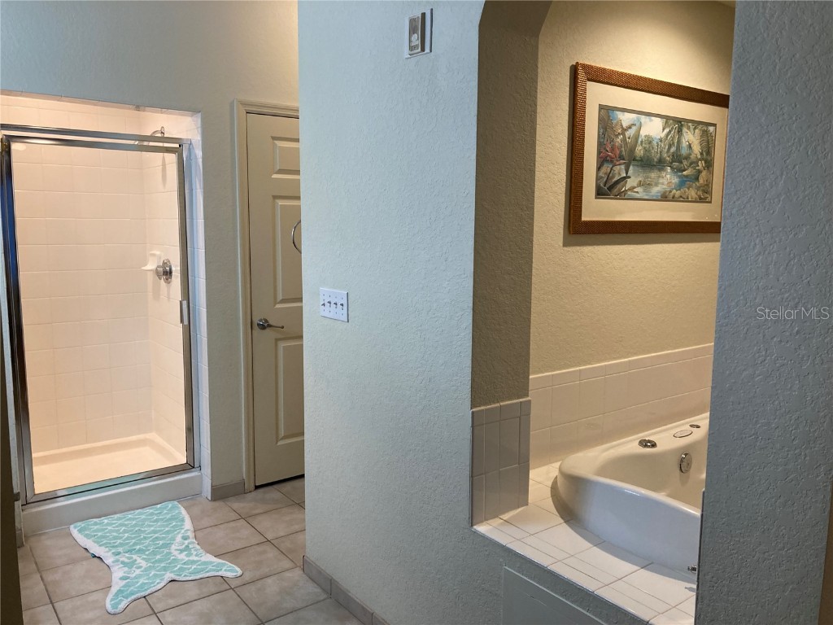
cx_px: 416
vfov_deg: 49.7
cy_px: 312
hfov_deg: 63.4
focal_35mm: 28
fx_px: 674
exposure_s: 1/60
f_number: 1.8
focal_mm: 3.99
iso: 80
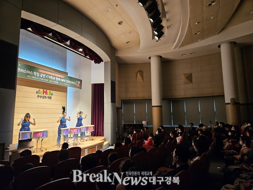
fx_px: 168
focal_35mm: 23
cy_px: 95
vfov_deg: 58.9
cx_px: 126
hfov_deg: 73.9
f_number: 1.8
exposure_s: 1/120
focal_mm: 5.4
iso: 400
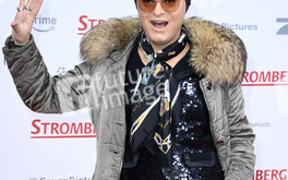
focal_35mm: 105
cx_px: 144
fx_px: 824
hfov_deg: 19.8
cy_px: 145
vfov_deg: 12.4
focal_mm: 68
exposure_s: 1/250
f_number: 4.8
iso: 800
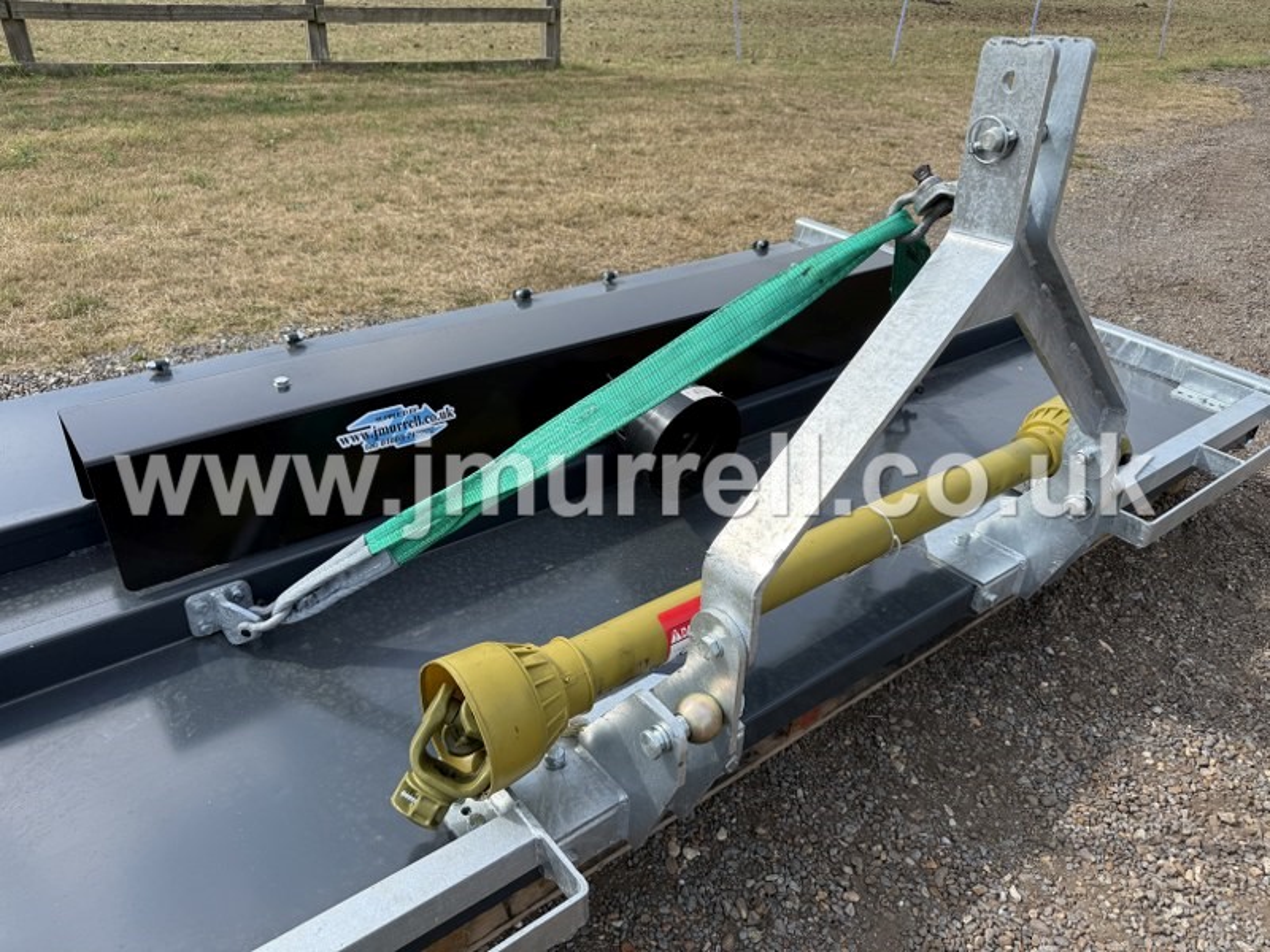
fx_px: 881
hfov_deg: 71.6
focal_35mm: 24
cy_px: 476
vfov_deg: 56.8
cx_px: 635
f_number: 1.78
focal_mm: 6.76
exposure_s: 1/2907
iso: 100
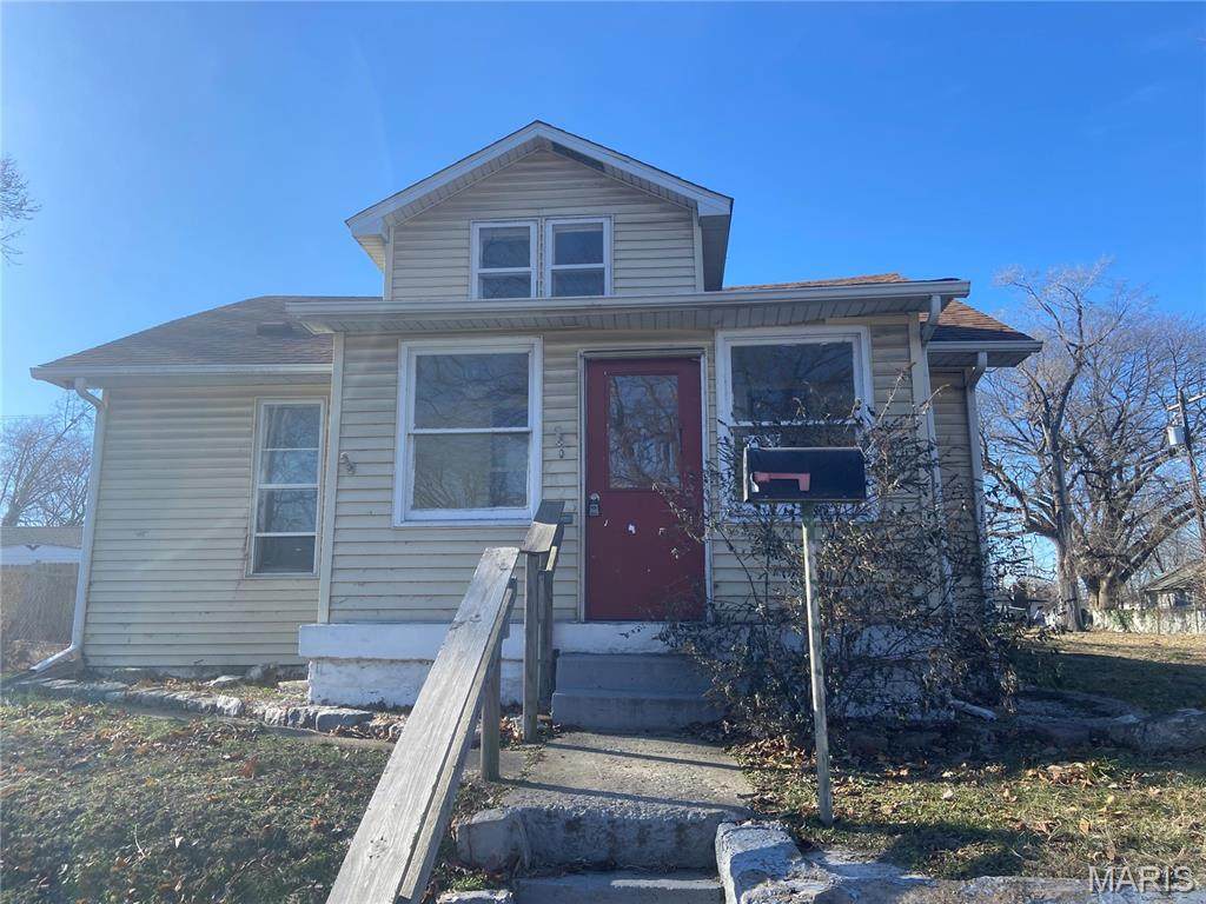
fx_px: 906
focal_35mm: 26
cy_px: 452
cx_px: 603
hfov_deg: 67.3
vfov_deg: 53.1
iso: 32
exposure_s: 1/1447
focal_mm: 4.25
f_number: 1.8
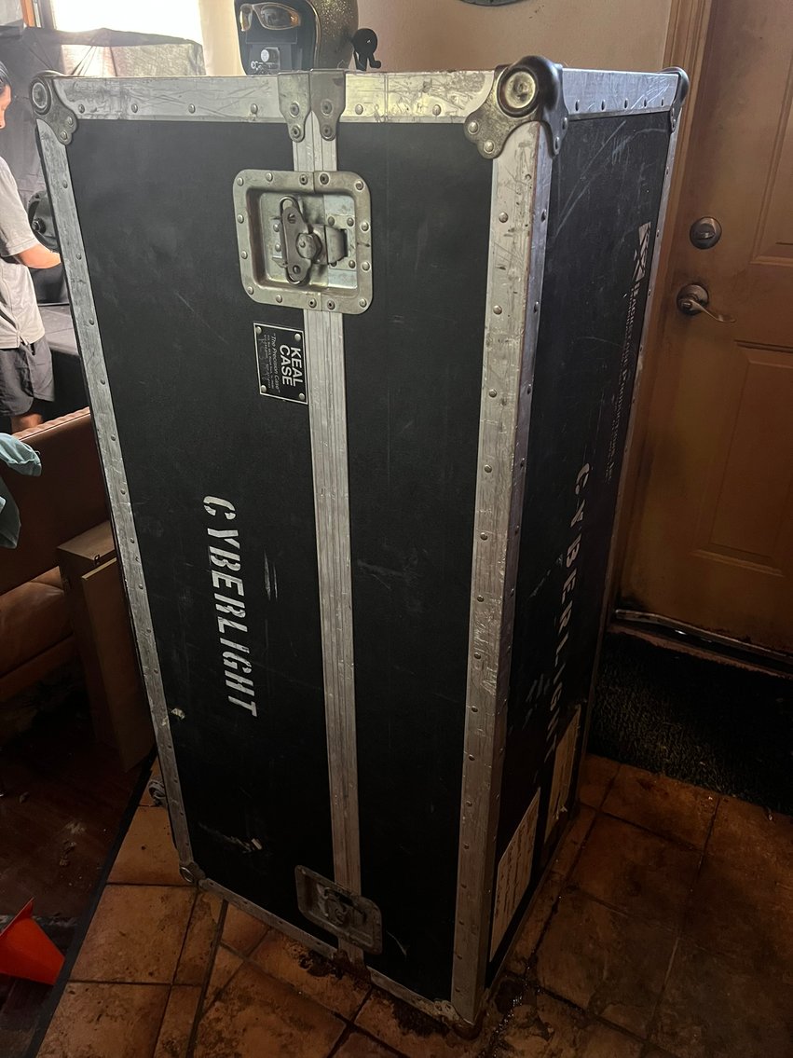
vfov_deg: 67.3
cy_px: 529
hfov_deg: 53.1
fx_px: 794
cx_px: 396
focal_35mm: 26
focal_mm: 5.7
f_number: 1.5
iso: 800
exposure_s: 1/30
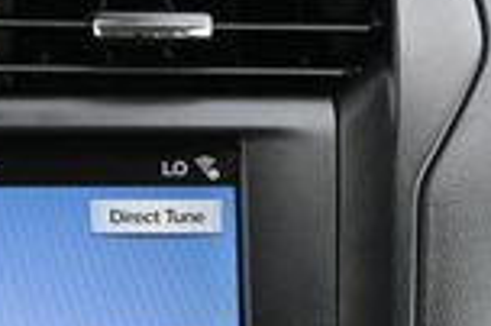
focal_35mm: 193
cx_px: -48
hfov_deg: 10.5
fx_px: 2632
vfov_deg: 7.0
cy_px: 481
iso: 400
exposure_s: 1/125
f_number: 4.8
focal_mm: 30.5
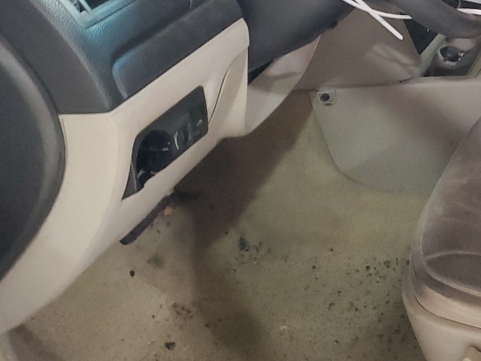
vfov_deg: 22.3
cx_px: 579
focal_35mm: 65
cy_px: 78
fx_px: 903
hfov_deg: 26.5
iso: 309
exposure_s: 1/30
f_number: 1.5
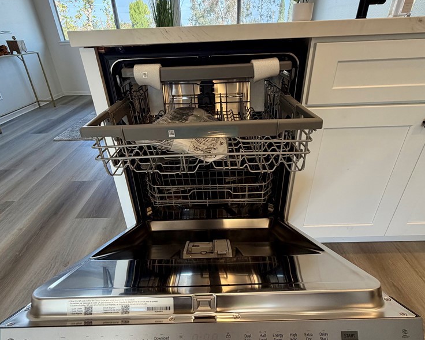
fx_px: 239
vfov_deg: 70.8
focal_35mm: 19
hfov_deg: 83.3
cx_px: 208
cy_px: 158
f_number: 2.2
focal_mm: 2.22
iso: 100
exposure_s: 1/120
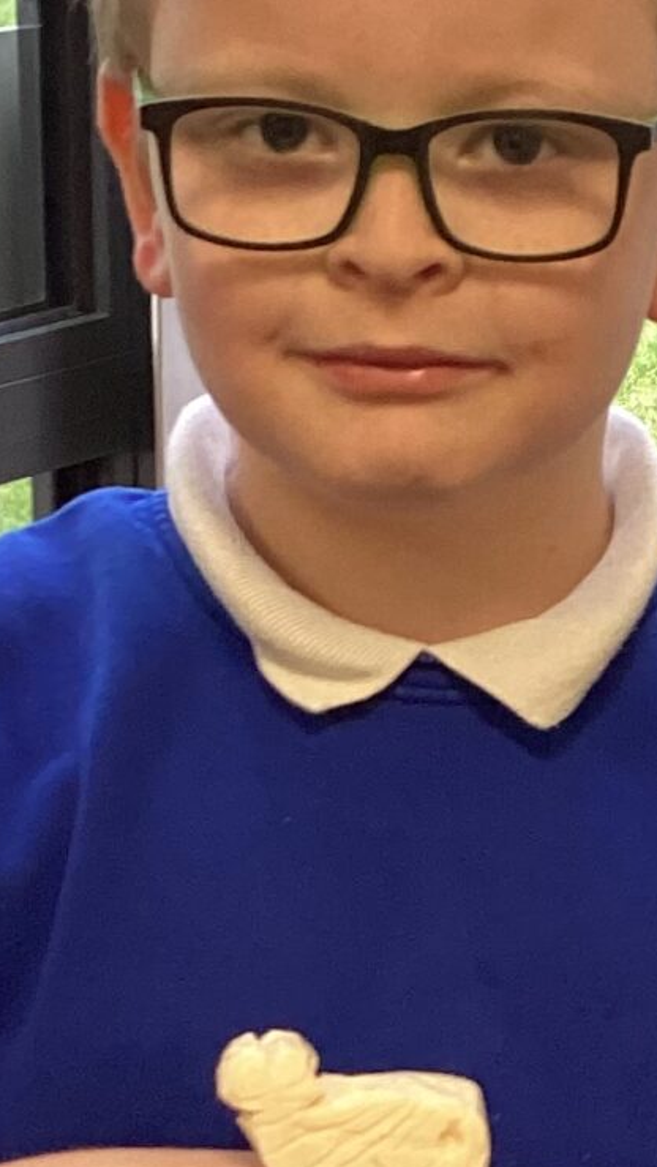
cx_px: 516
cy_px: 1303
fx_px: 3622
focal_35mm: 117
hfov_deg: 10.3
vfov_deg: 17.6
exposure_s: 1/50
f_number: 2.4
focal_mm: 3.3
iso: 125
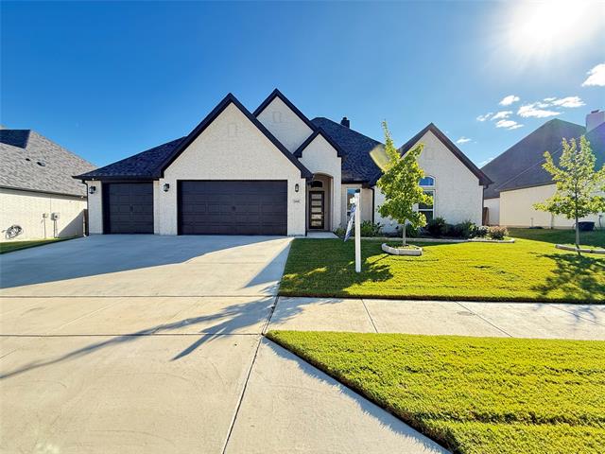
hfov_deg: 102.1
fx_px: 245
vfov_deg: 85.7
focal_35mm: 14
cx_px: 302
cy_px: 227
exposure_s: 1/374
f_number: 2.2
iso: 64
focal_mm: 2.22
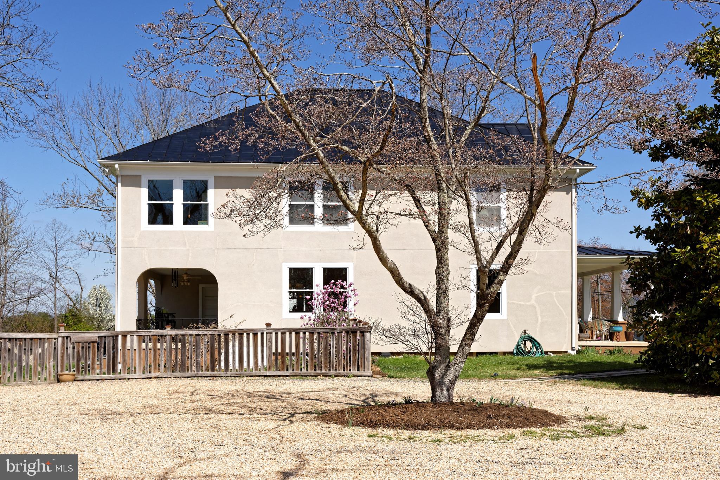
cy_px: 240
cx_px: 360
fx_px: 800
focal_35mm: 40
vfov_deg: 33.4
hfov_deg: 48.5
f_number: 11
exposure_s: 1/500
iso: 320
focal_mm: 40
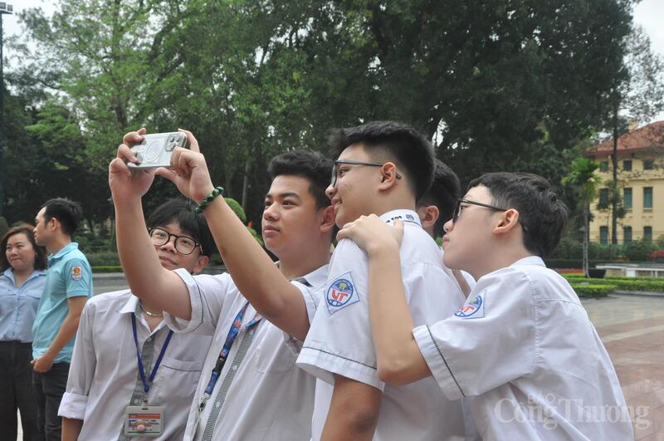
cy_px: 220
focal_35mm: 48
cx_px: 332
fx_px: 884
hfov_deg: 41.2
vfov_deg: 28.0
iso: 800
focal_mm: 32
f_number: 9
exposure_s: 1/320
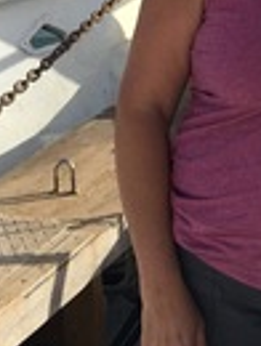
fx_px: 1072
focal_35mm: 107
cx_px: 429
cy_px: -56
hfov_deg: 12.9
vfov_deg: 17.6
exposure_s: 1/1883
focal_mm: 4.15
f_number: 2.2
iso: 32
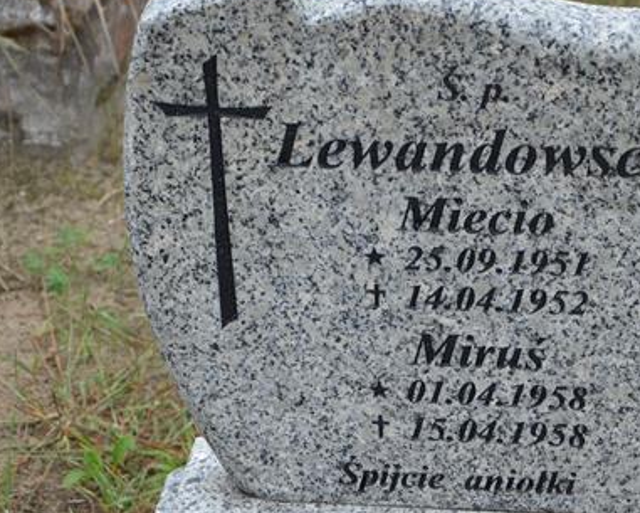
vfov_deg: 11.3
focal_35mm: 137
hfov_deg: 14.0
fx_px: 2596
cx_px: 420
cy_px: 283
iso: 180
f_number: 5.6
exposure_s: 1/125
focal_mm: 58
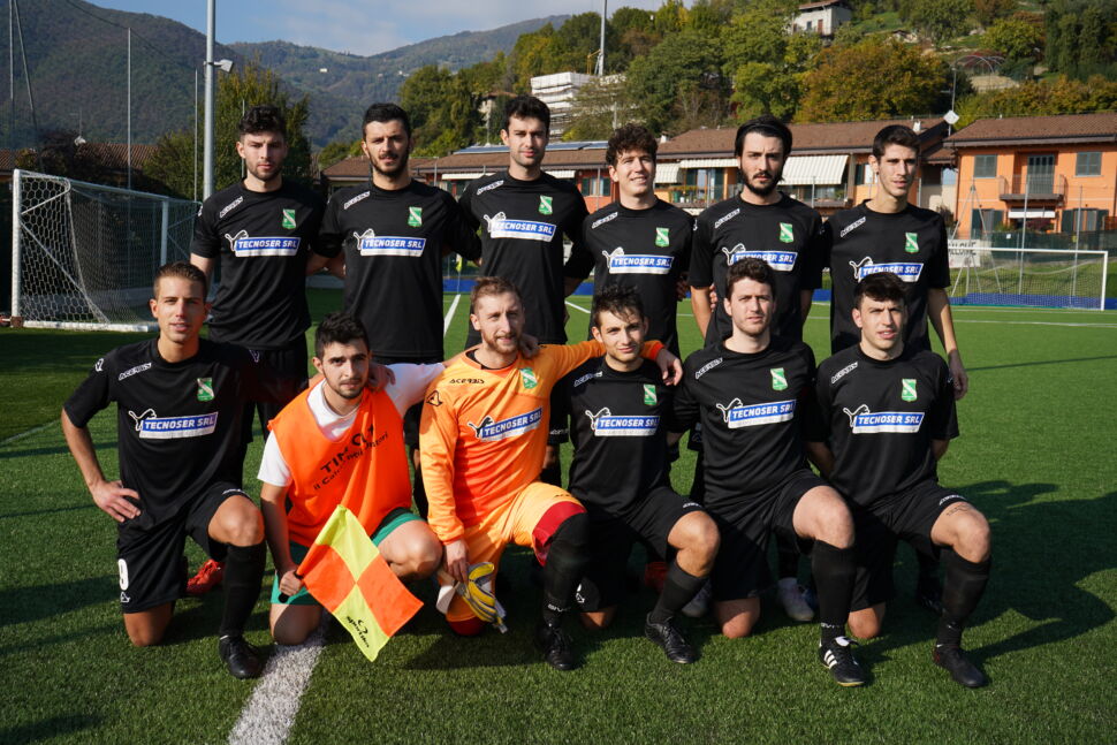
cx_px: 558
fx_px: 1148
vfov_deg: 36.0
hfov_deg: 51.9
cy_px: 372
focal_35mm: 37
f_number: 8
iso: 100
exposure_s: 1/250
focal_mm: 37
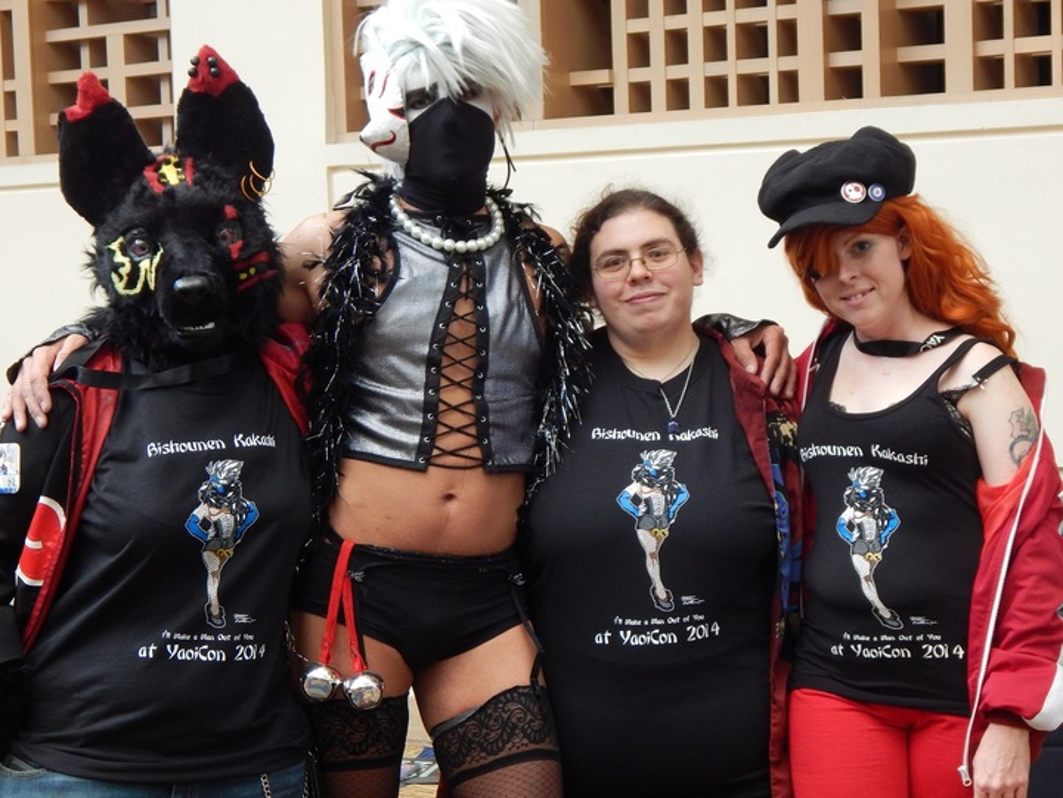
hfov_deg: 28.2
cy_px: 399
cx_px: 532
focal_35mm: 69
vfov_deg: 21.3
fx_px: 2119
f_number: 4.1
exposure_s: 1/30
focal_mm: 12.3
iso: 400
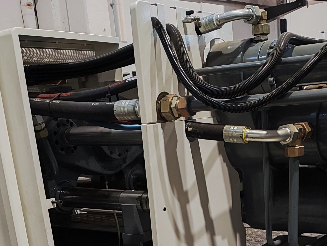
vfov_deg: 24.4
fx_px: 529
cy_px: 269
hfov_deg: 34.0
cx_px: 216
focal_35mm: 56
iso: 706
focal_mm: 4.71
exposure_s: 1/33
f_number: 1.79
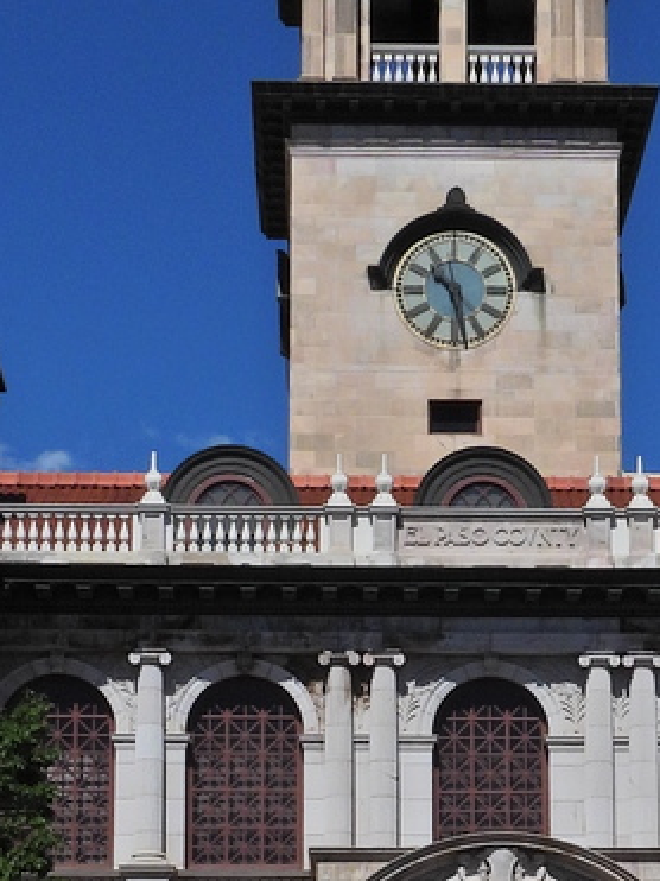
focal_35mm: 114
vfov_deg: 16.9
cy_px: 872
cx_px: 446
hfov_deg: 13.0
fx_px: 2900
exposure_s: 1/1600
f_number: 5.6
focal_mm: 5.9
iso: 100
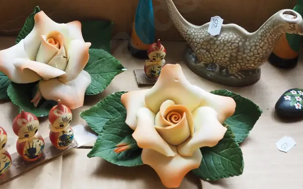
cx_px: 105
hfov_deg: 33.8
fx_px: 495
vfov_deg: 21.5
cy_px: 59
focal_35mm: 60
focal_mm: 17
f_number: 5.6
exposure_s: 1/100
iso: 1000
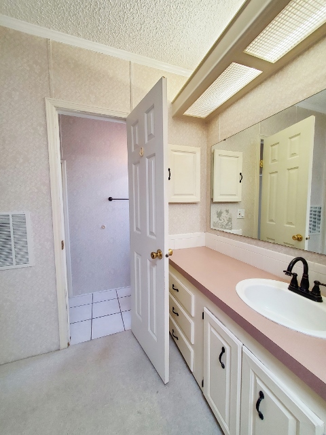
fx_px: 163
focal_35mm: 13
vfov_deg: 106.2
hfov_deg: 89.9
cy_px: 218
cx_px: 163
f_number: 2.2
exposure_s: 1/60
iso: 100
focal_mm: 1.8
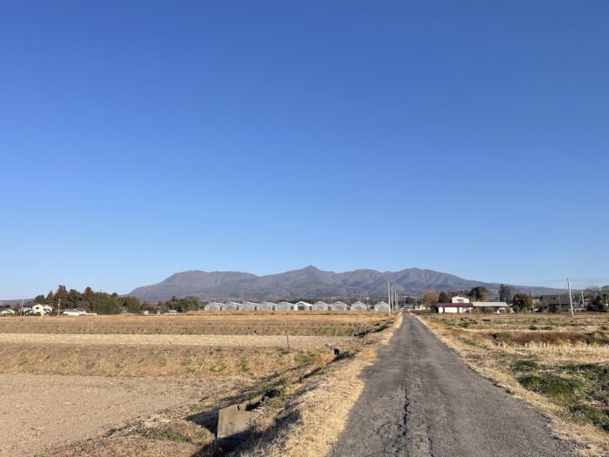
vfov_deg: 54.9
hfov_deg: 69.4
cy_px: 228
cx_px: 304
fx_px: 440
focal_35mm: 25
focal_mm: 5.1
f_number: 1.6
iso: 32
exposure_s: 1/2049
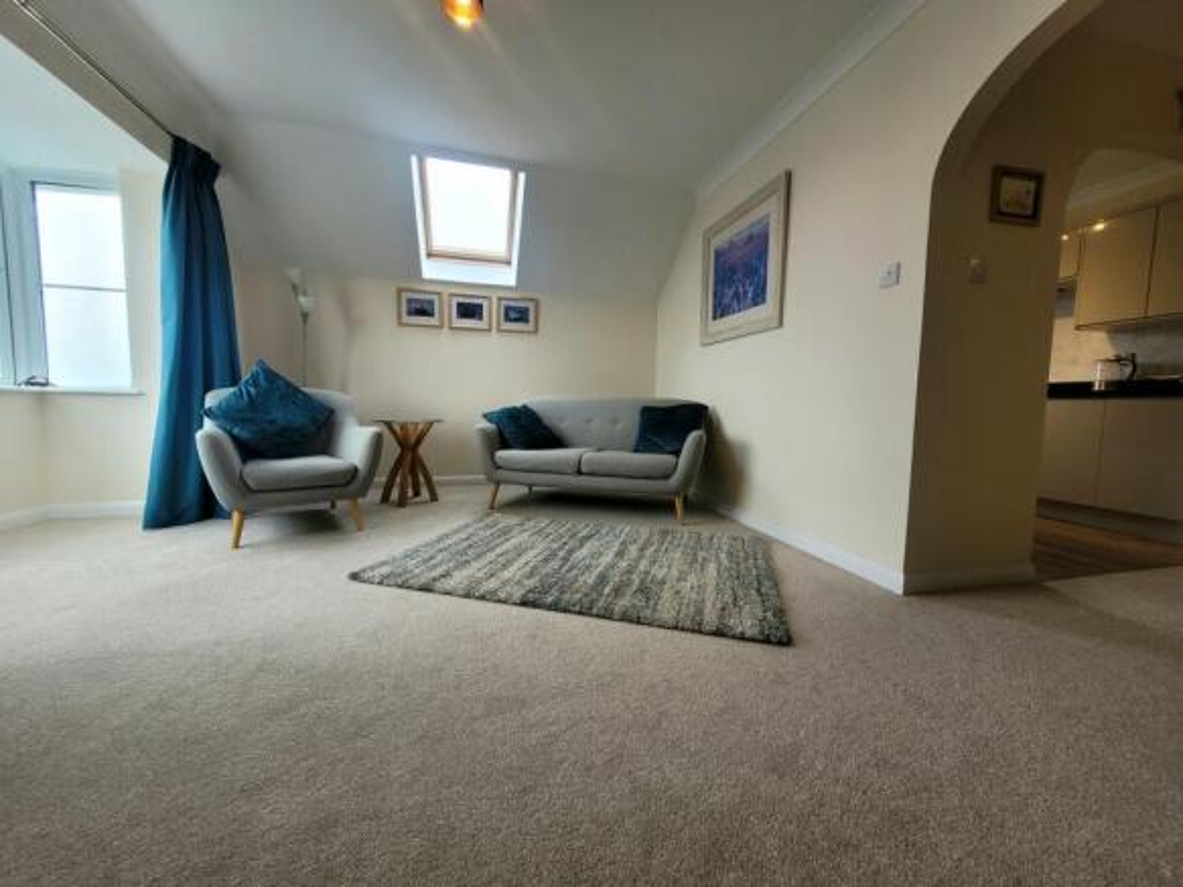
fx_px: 444
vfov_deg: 89.9
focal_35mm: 13
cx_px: 592
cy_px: 444
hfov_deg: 106.2
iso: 50
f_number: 2.2
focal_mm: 1.74
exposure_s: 1/50
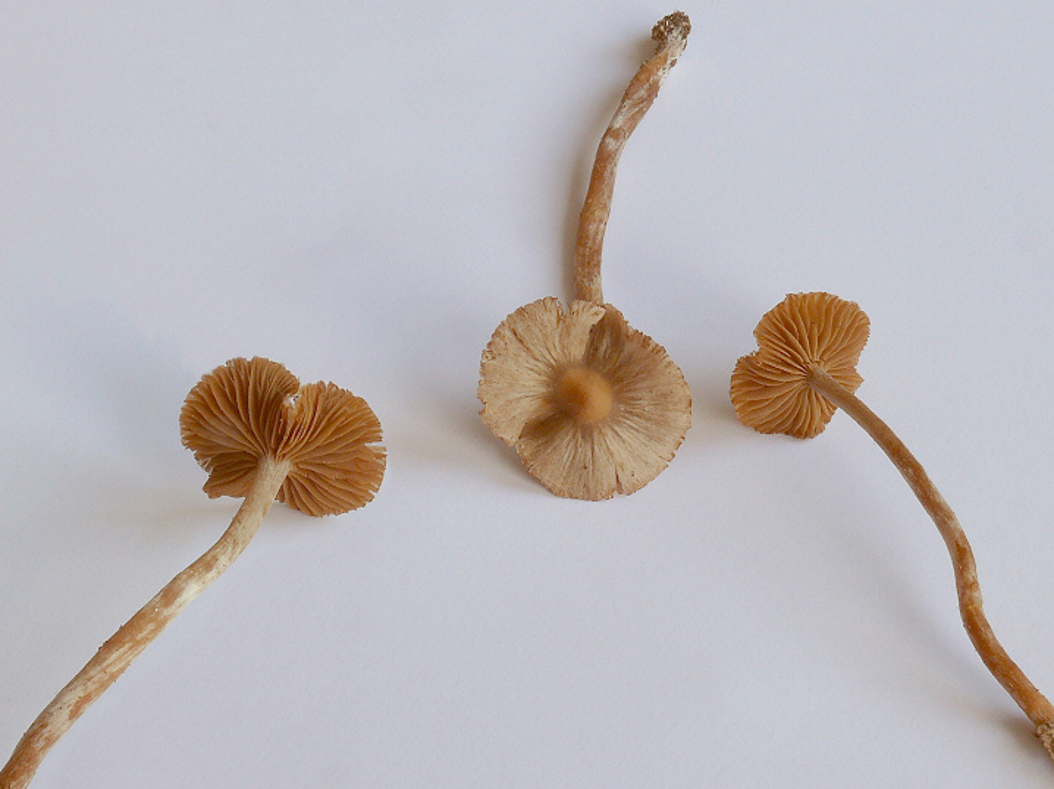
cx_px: 570
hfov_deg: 38.9
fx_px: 1491
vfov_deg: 29.7
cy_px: 413
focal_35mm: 49
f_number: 11
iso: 100
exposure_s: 1/2.5
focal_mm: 9.2
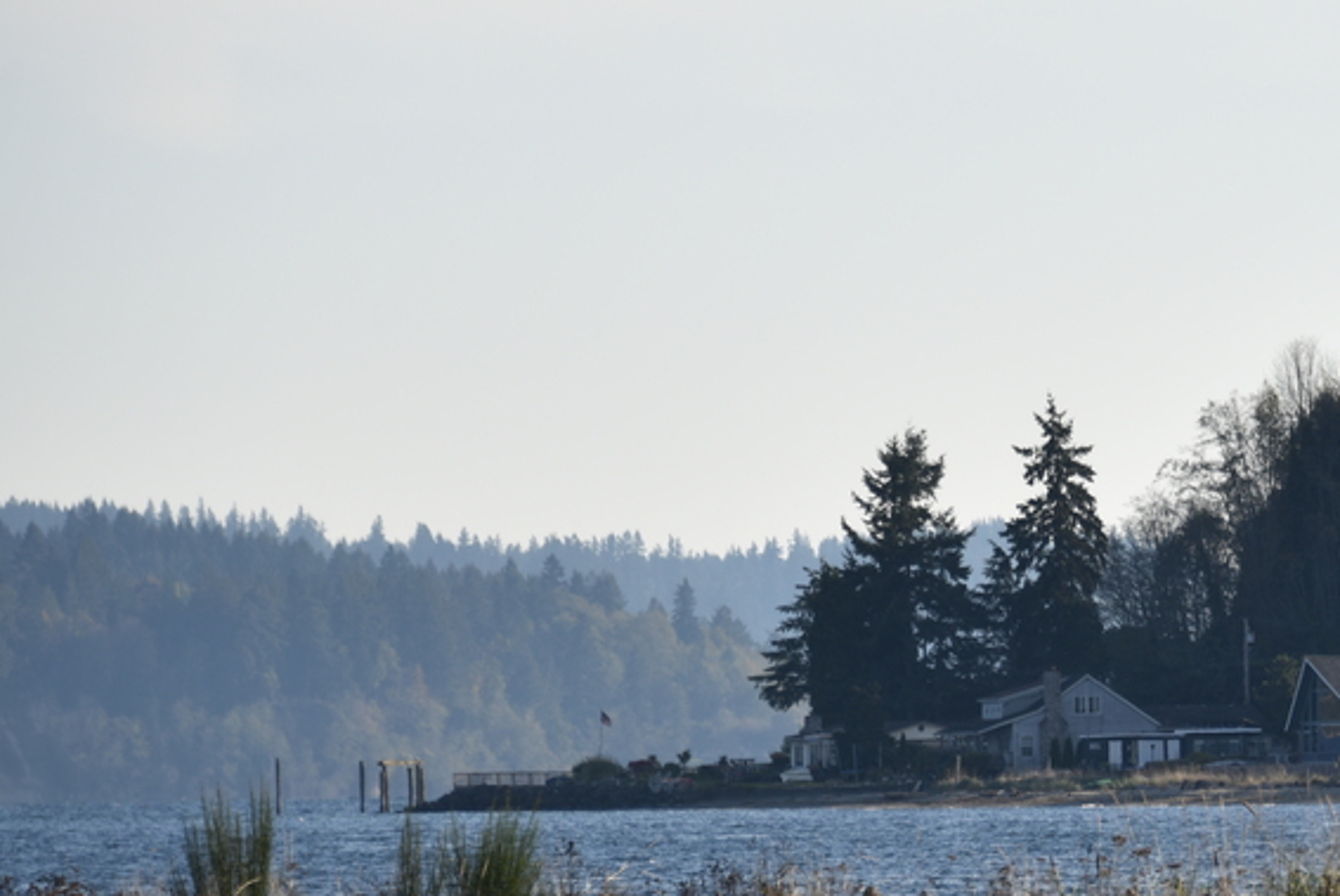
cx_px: 1380
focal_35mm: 406
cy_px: 544
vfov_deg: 3.4
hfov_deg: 5.1
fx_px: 15123
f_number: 6.3
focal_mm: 180
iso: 100
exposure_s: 1/400
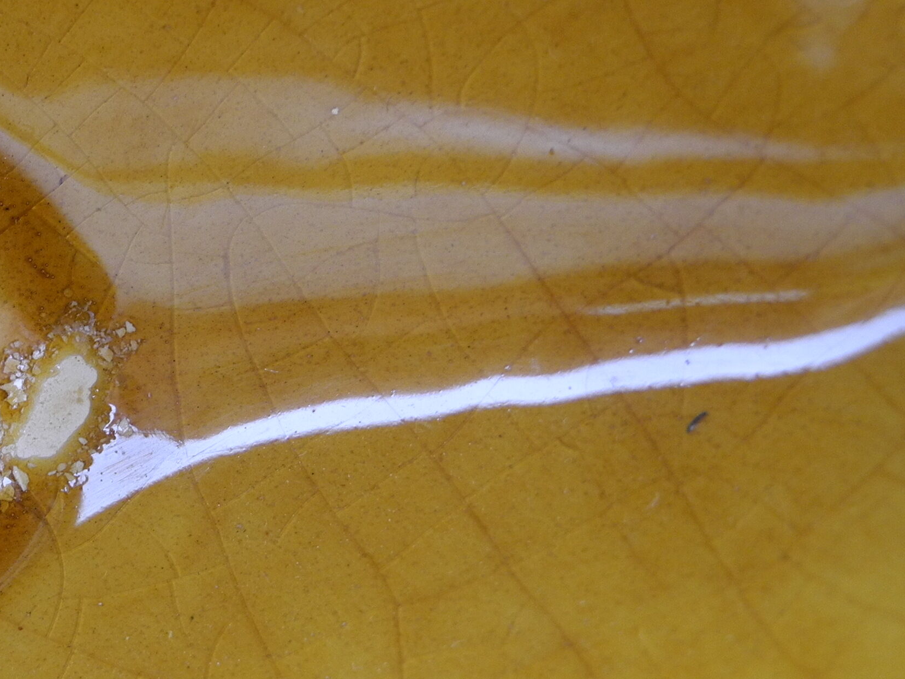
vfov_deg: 19.1
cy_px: 397
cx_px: 66
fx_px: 2013
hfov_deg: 24.5
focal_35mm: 77
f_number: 3.2
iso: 126
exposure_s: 1/30
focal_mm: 7.4
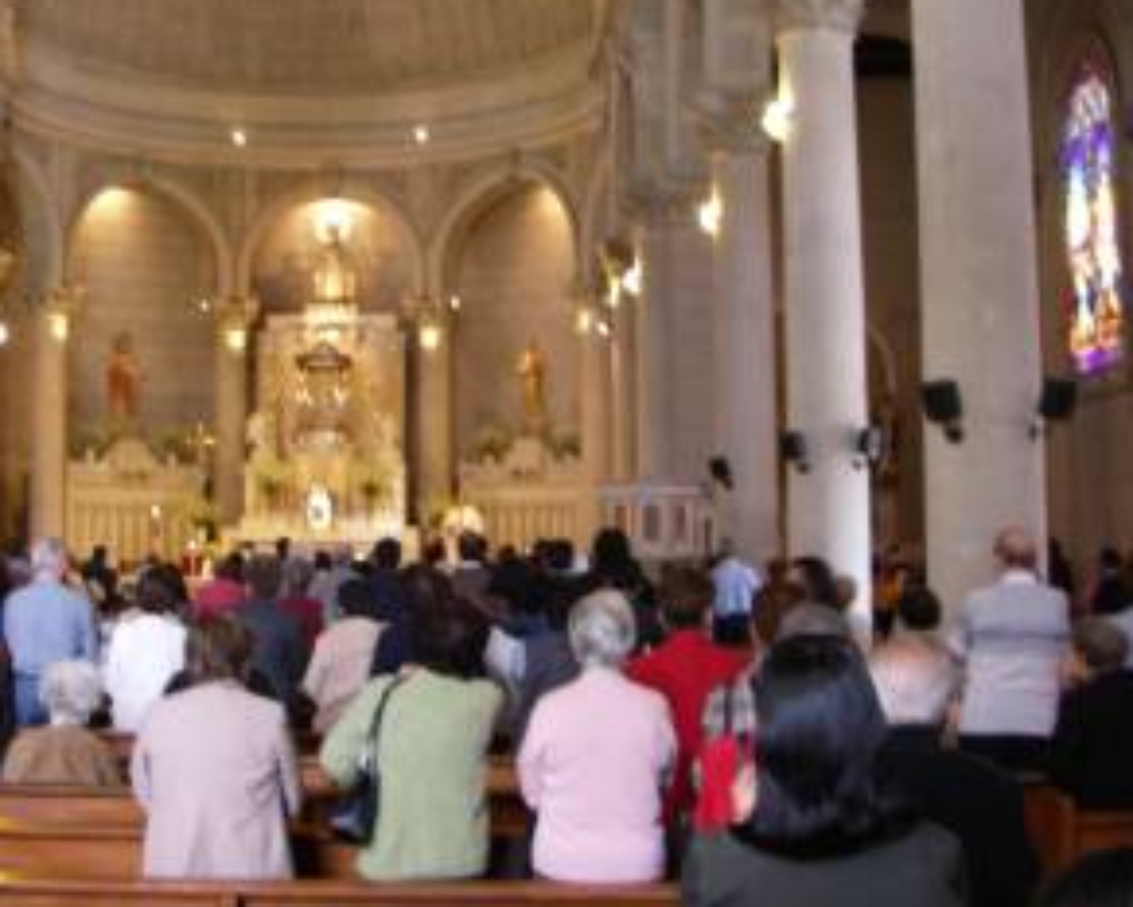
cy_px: 374
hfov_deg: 36.5
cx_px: 432
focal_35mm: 51
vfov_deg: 29.6
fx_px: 1711
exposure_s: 1/6
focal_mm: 6.3
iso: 160
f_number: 3.3
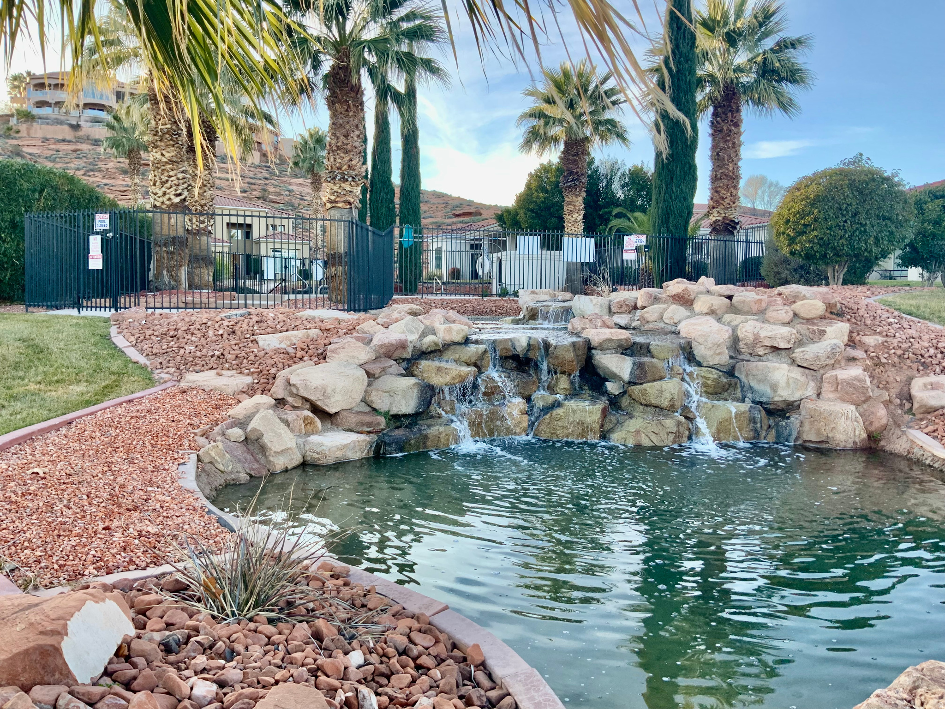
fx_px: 792
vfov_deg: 48.2
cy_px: 354
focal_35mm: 29
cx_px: 472
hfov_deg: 61.7
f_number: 1.8
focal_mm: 3
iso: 16
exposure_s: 1/196
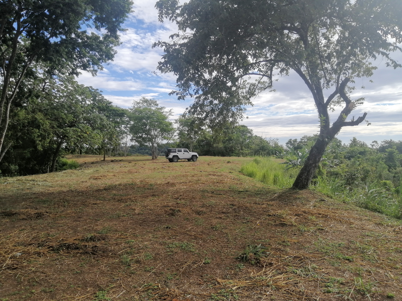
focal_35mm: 26
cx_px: 201
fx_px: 302
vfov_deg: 53.1
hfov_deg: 67.3
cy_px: 150
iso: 50
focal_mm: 3.95
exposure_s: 1/1295
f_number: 1.8
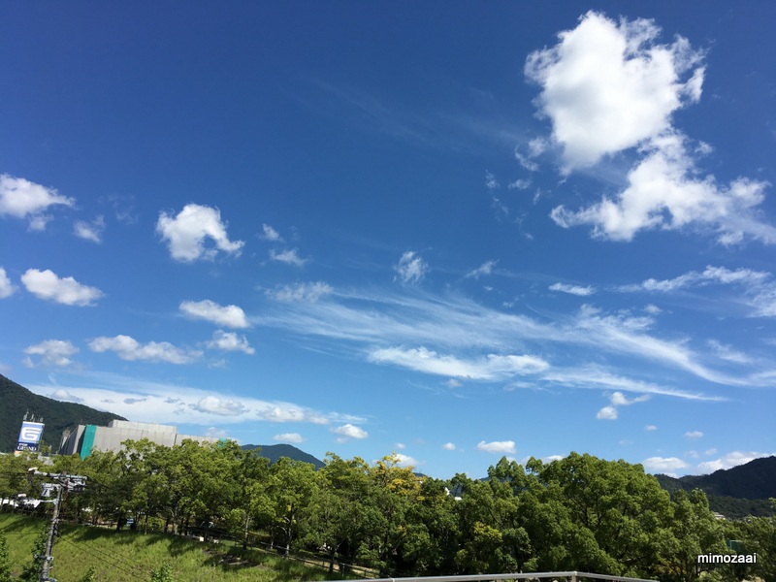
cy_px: 291
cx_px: 388
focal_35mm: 29
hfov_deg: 61.7
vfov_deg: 48.2
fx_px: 650
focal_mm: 4.15
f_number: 2.2
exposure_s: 1/1832
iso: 25
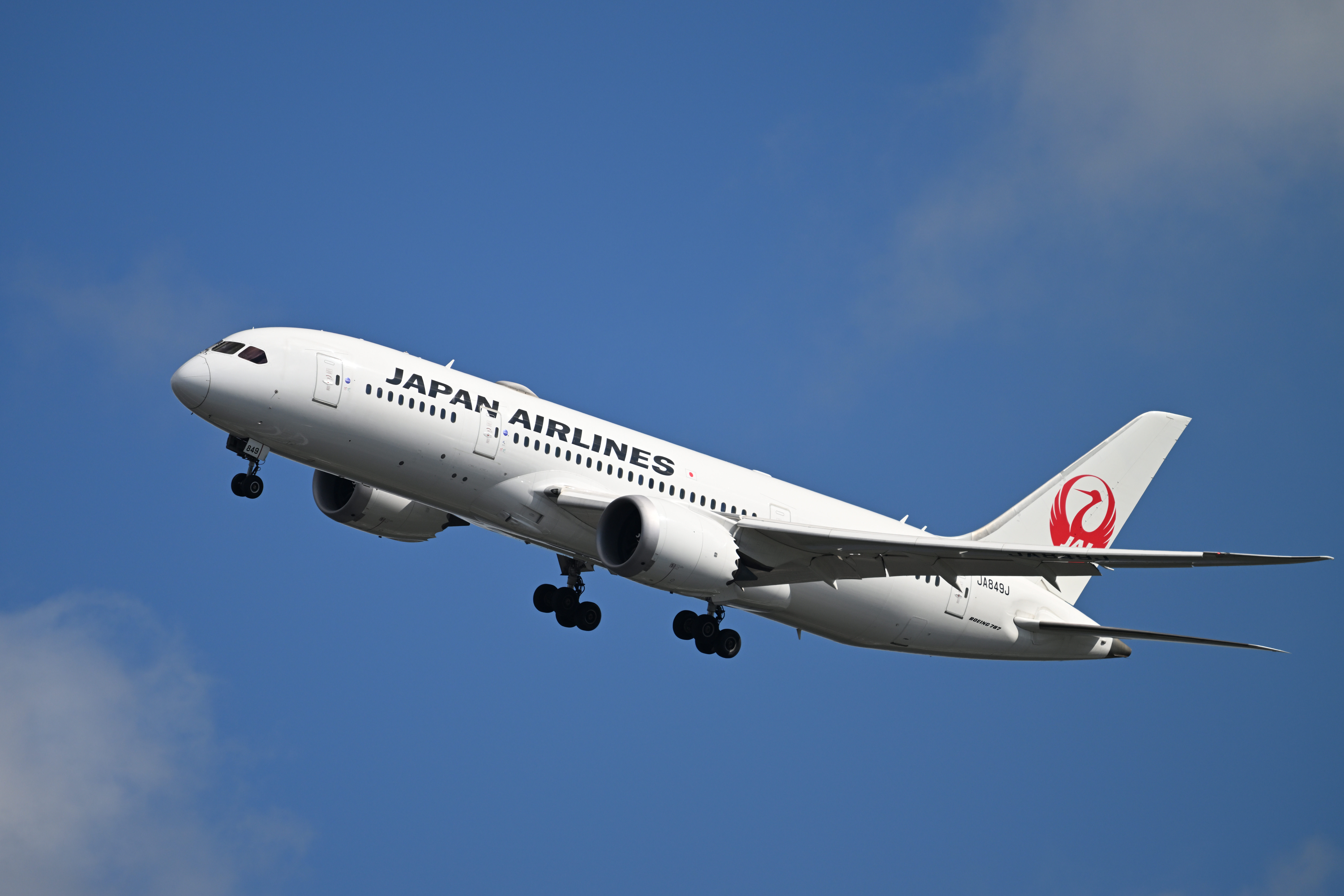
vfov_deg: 2.3
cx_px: 672
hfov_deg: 3.4
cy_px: 448
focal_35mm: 601
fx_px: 22436
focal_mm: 600
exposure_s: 1/2000
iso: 250
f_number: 6.3
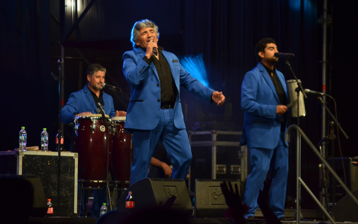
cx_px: 187
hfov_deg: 9.5
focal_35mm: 221
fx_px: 2152
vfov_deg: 6.0
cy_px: 104
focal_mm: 135
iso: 1600
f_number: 5
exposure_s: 1/200
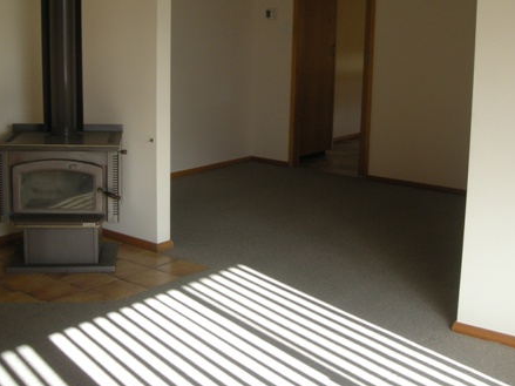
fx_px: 759
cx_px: 277
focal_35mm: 51
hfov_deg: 37.5
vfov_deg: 28.3
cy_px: 113
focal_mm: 5.7
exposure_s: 1/125
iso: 90
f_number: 2.8
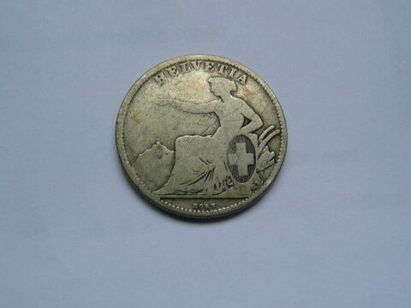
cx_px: 206
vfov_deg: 37.7
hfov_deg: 49.0
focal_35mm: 38
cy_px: 154
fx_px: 451
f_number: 3.5
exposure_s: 1/30
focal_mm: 5.2
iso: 100
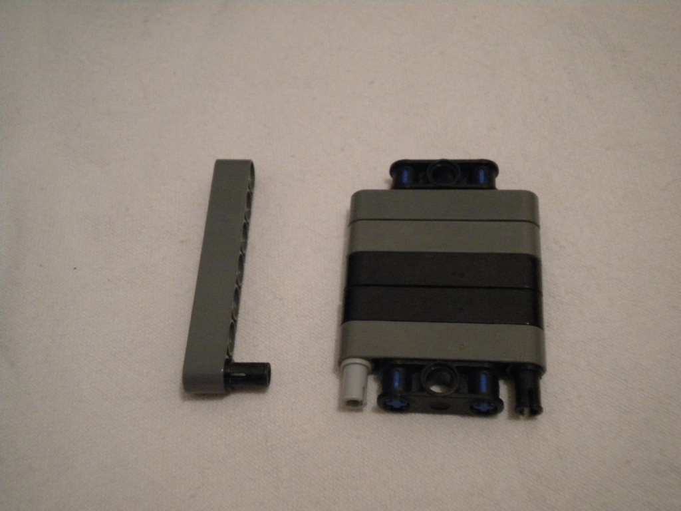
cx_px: 340
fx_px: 1023
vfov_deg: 28.0
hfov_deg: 36.8
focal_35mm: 52
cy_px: 256
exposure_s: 1/21
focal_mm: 9.3
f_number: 3.9
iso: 800
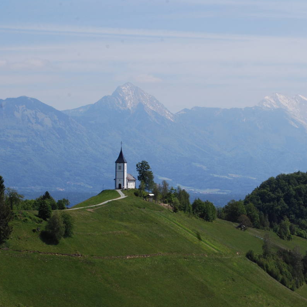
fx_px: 1060
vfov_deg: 16.5
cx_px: 203
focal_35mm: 106
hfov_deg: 16.4
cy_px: 154
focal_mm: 55
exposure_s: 1/400
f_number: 10
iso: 400
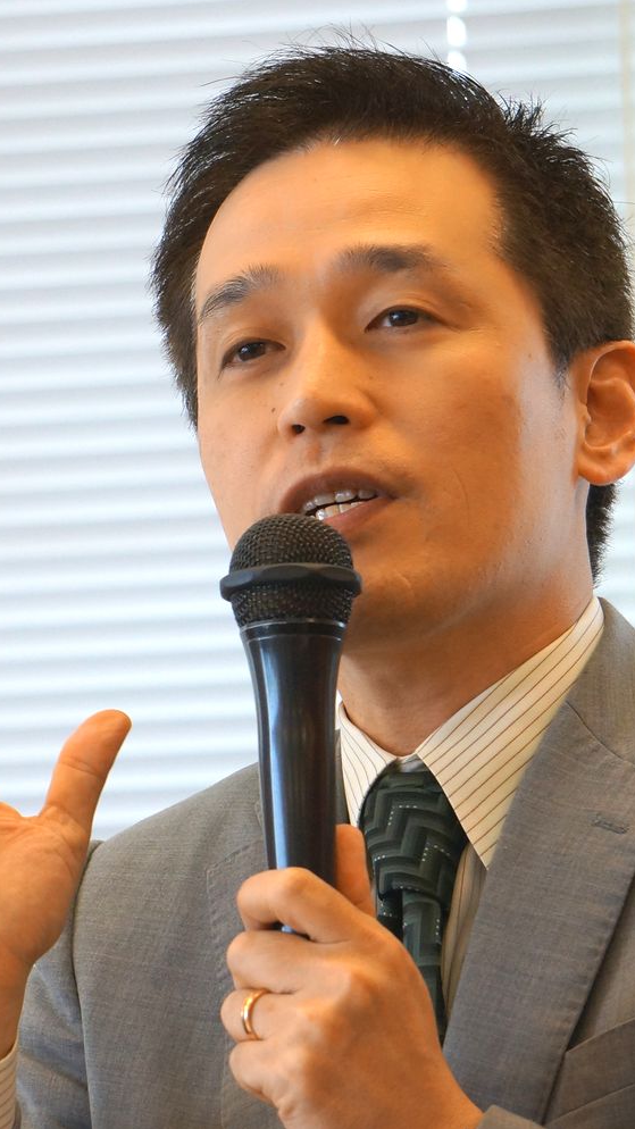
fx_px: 8436
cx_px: -51
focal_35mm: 282
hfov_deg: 4.3
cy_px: 565
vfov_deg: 7.7
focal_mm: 119
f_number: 5.6
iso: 1000
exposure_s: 1/200
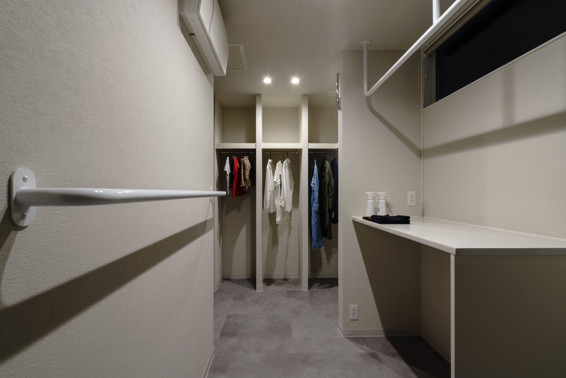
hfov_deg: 96.7
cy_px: 189
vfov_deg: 73.8
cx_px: 283
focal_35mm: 16
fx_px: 252
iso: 100
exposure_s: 1
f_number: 14
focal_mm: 16
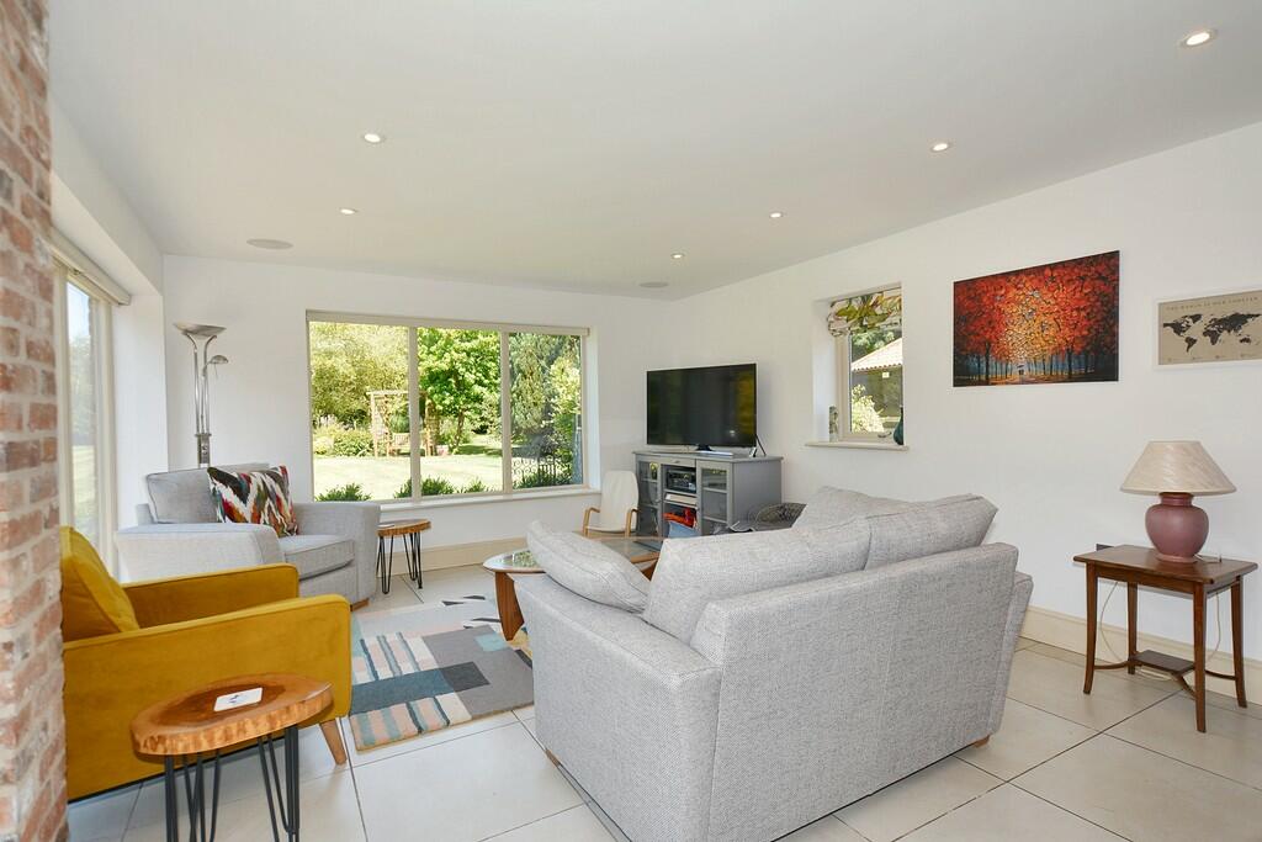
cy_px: 421
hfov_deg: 100.4
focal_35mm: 15
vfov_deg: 77.3
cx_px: 631
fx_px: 526
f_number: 5.6
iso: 200
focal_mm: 10
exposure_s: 1/125
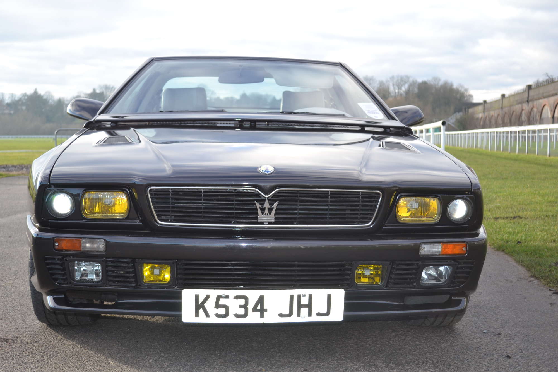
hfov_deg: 41.1
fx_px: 744
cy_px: 186
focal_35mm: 48
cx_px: 279
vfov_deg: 28.1
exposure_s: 1/125
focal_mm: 32
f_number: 4.8
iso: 125
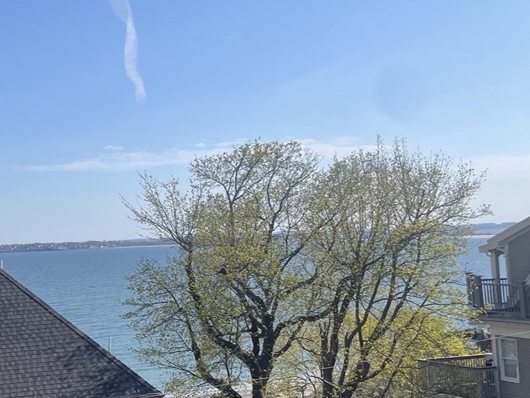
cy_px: 180
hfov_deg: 58.3
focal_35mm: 31
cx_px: 242
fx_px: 475
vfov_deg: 45.4
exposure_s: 1/5051
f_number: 1.6
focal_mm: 4.2
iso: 32
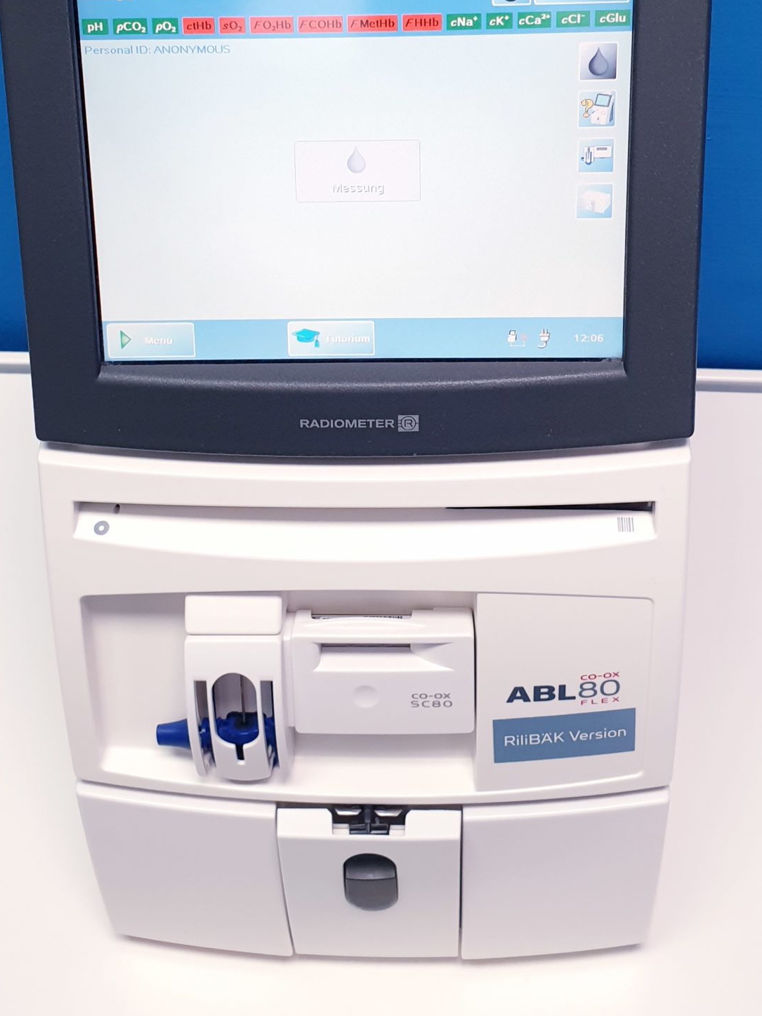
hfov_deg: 31.5
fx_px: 1350
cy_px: 256
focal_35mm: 46
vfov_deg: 40.1
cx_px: 363
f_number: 2.4
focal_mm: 4.3
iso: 125
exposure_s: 1/50
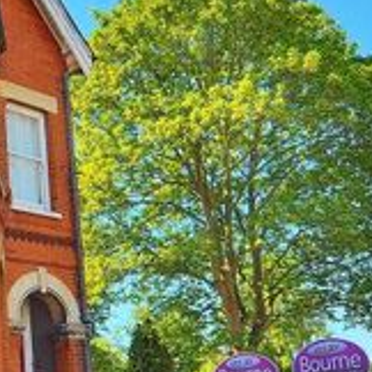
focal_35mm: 55
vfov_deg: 31.0
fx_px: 669
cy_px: 233
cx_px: 7
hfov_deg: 29.2
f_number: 7.1
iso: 200
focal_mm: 10
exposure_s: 1/200
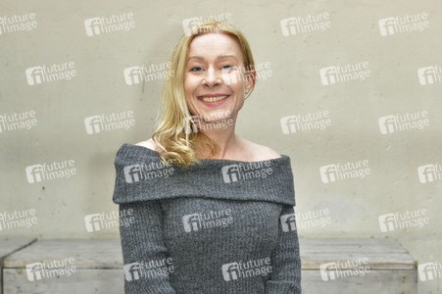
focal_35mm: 58
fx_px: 712
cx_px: 221
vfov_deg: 23.3
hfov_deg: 34.5
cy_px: 147
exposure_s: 1/160
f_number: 6.3
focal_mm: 58
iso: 2000
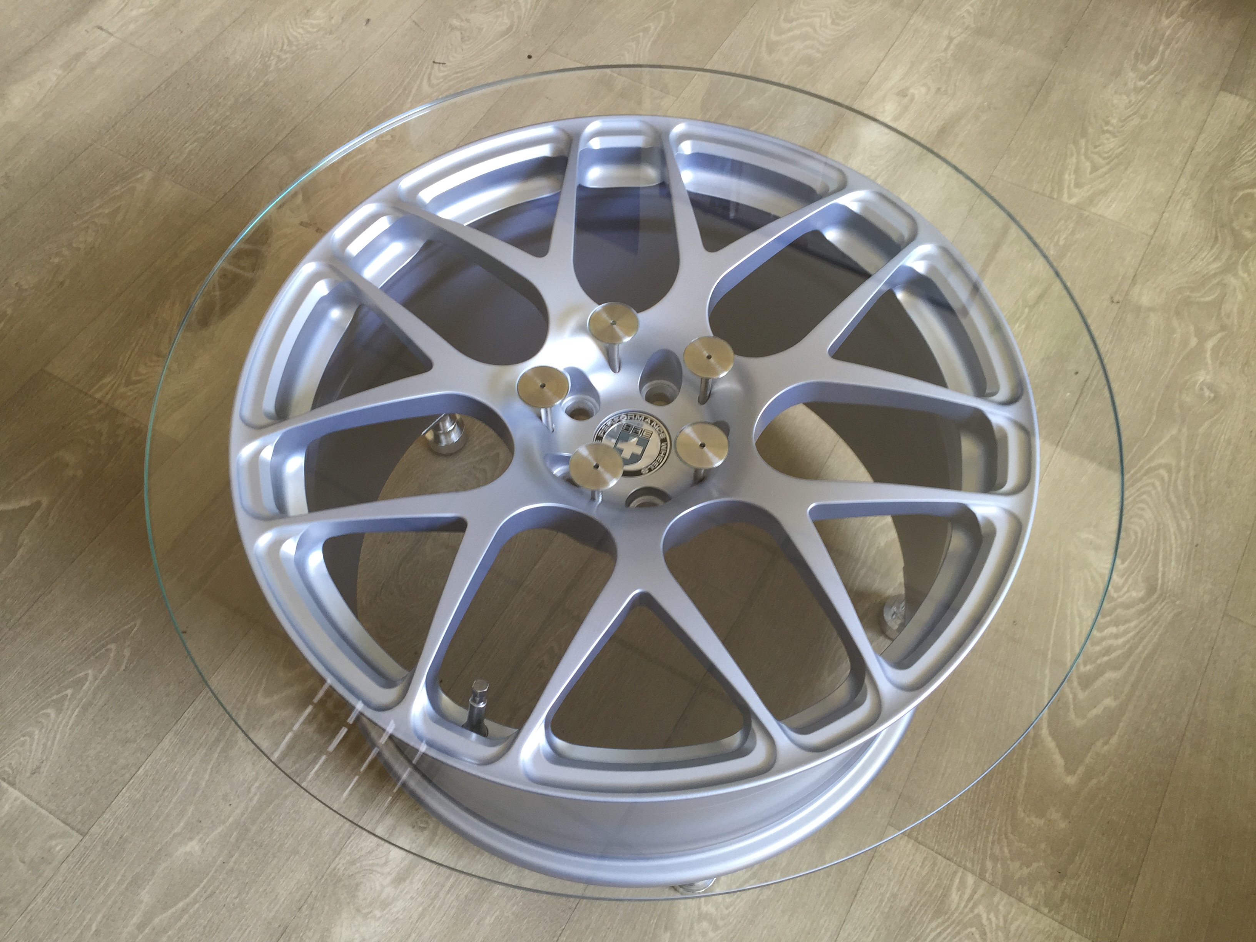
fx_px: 1052
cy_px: 471
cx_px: 628
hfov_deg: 61.7
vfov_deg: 48.2
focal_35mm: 29
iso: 40
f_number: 2.2
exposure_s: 1/50
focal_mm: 4.15
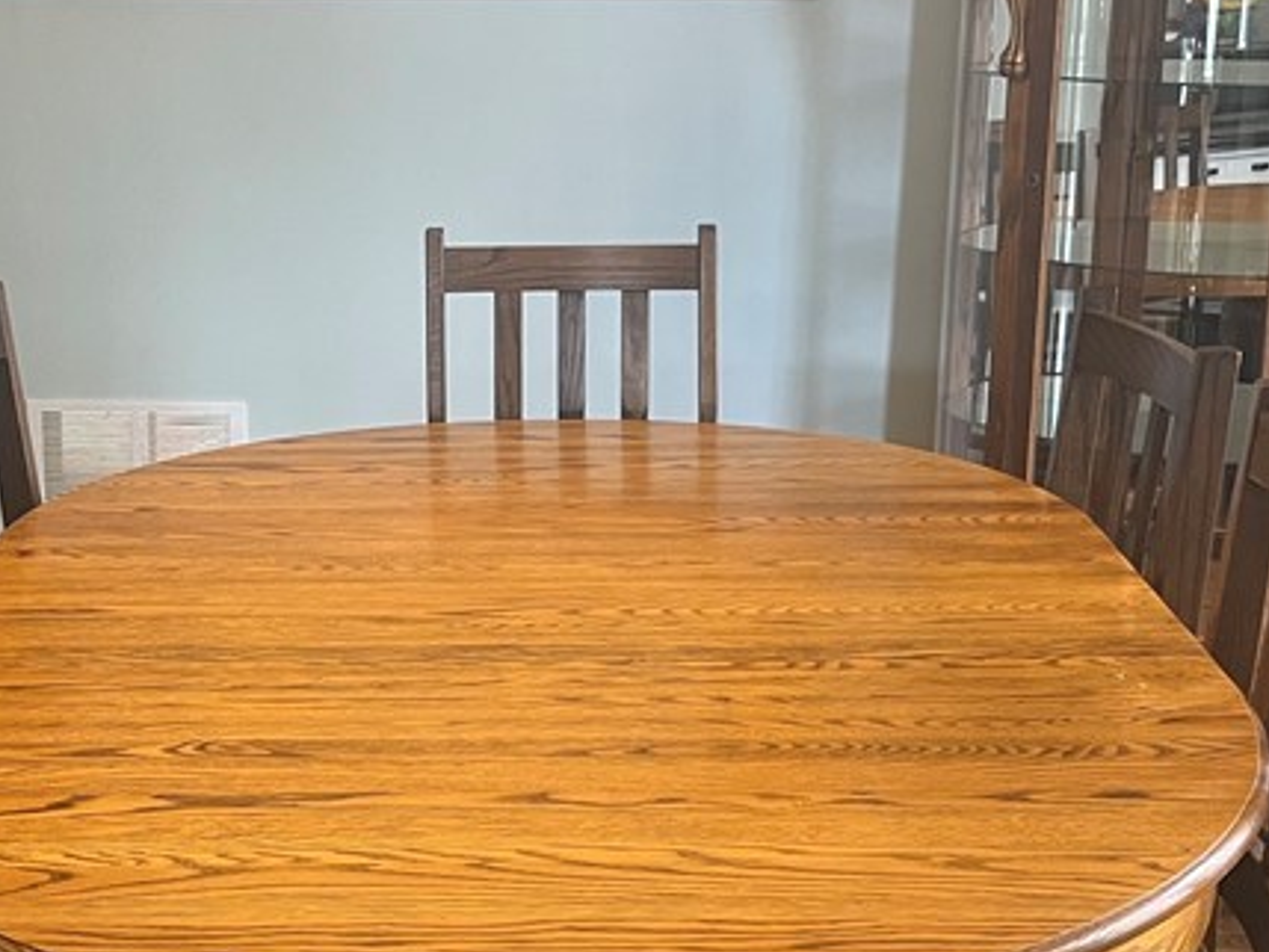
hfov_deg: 31.0
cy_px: 399
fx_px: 2274
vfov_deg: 23.6
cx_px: 464
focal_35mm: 62
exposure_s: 1/60
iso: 125
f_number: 1.6
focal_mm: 5.1
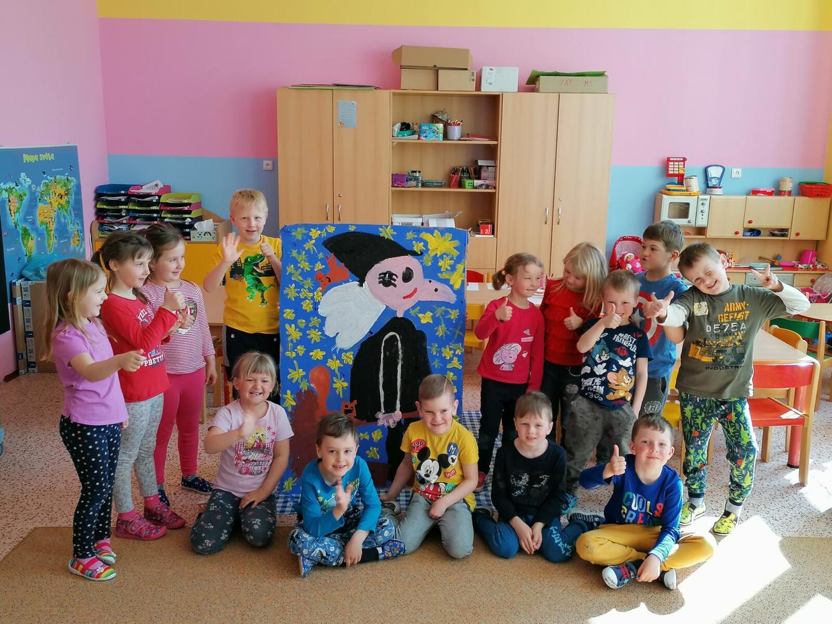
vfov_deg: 41.8
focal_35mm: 34
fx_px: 817
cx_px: 416
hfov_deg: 53.9
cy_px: 312
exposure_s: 1/50
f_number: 1.8
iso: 50
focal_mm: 4.75
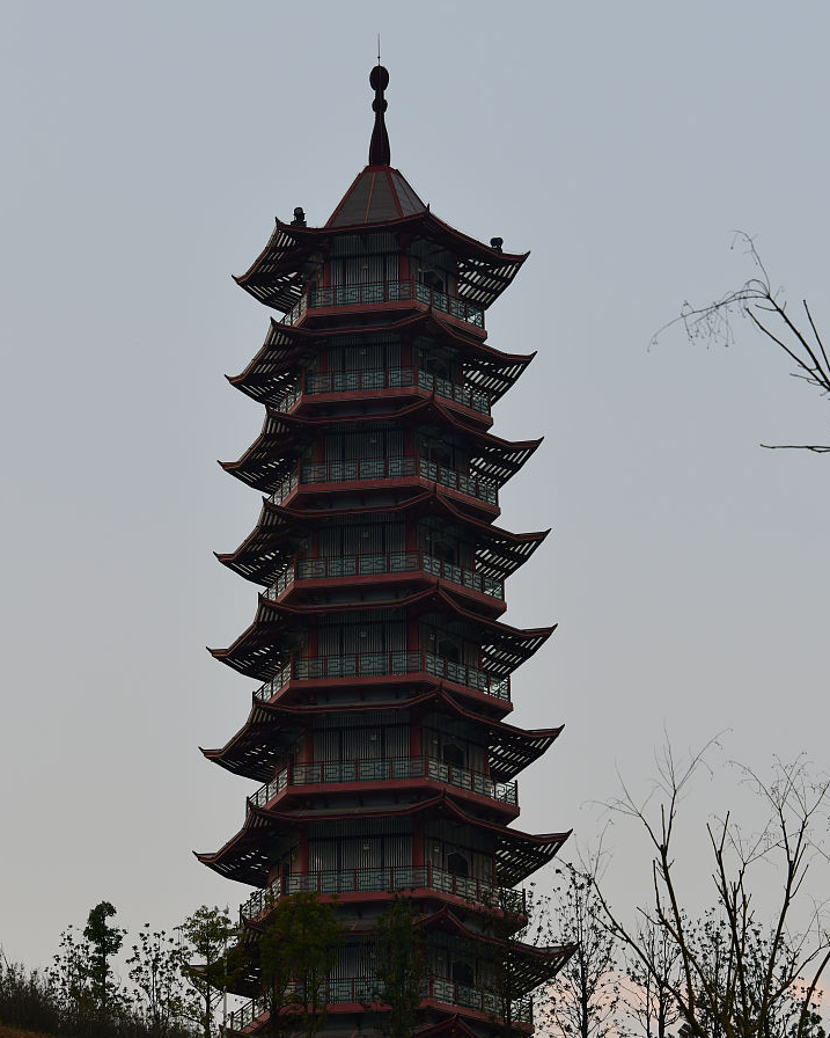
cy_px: 421
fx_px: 4053
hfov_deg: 11.7
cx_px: 410
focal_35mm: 132
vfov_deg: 14.6
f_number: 8
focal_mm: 105
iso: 400
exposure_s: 1/200
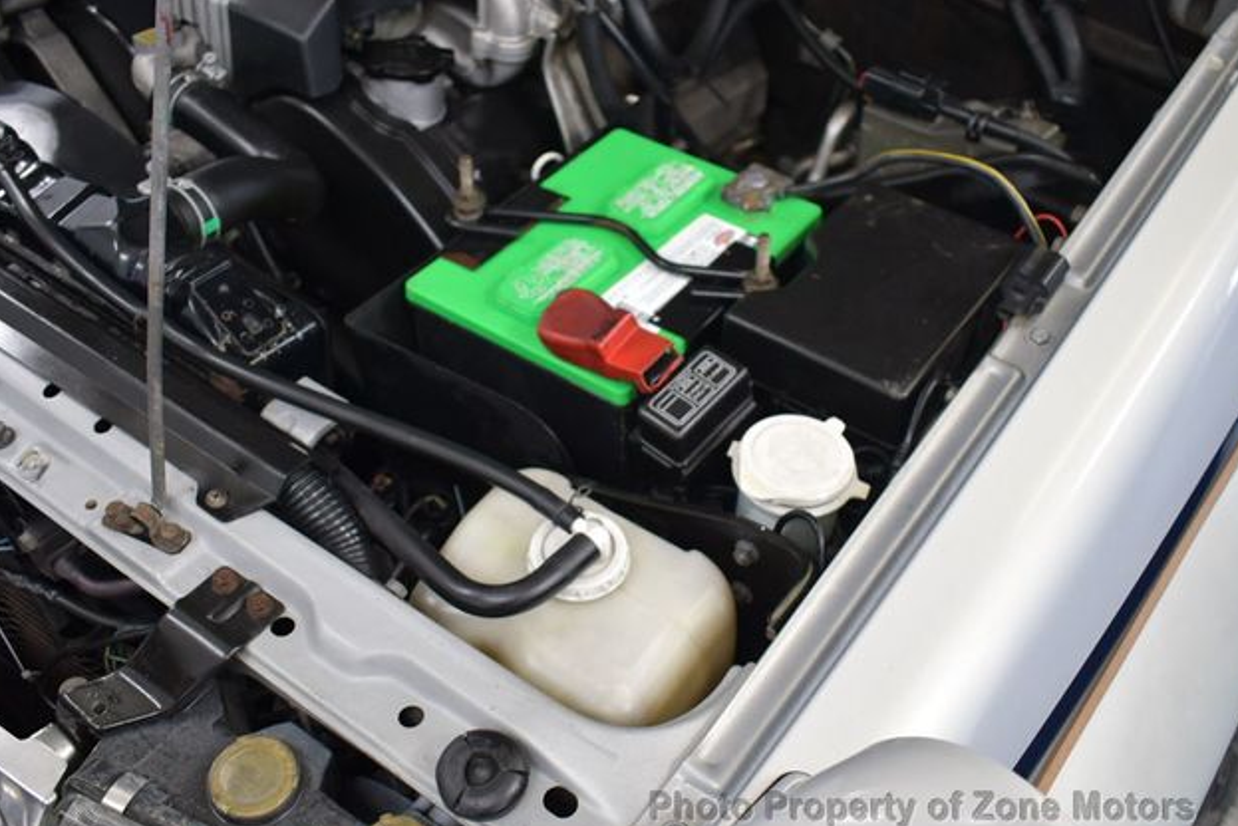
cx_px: 626
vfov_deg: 36.0
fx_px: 1273
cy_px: 421
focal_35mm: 37
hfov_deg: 51.9
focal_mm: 18
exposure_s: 1/125
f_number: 3.5
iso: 1400
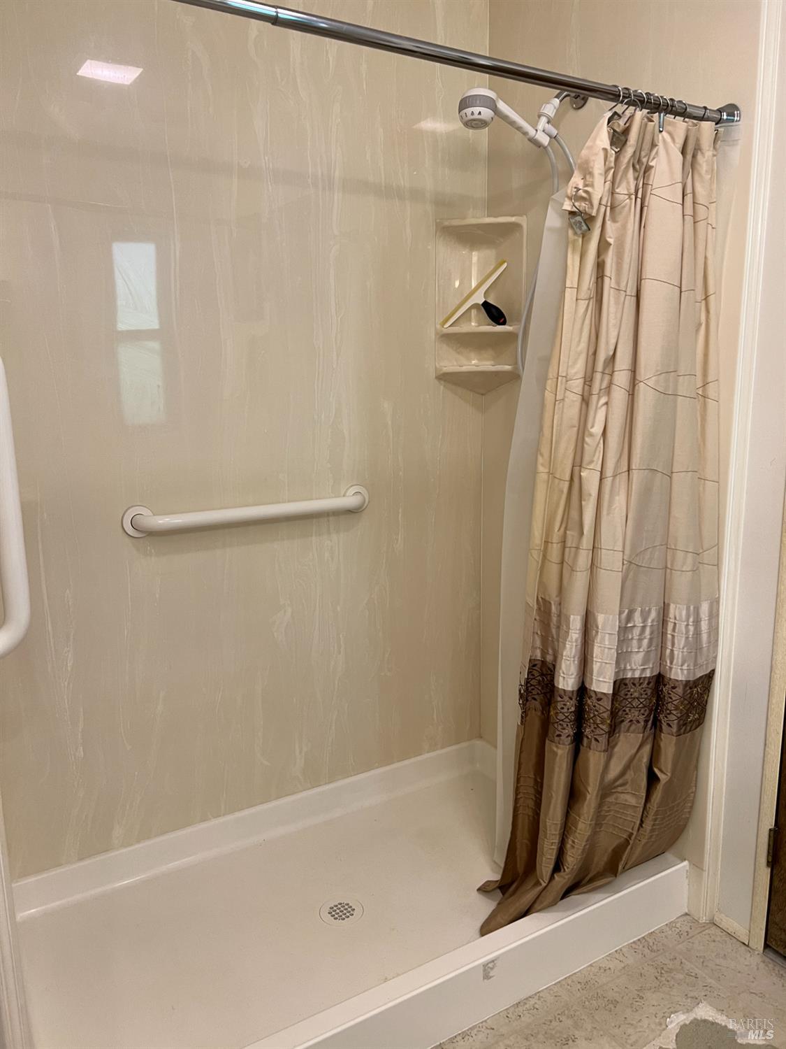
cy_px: 524
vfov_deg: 67.3
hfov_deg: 53.1
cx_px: 393
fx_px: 787
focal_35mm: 26
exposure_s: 1/60
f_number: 1.5
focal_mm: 5.7
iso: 100
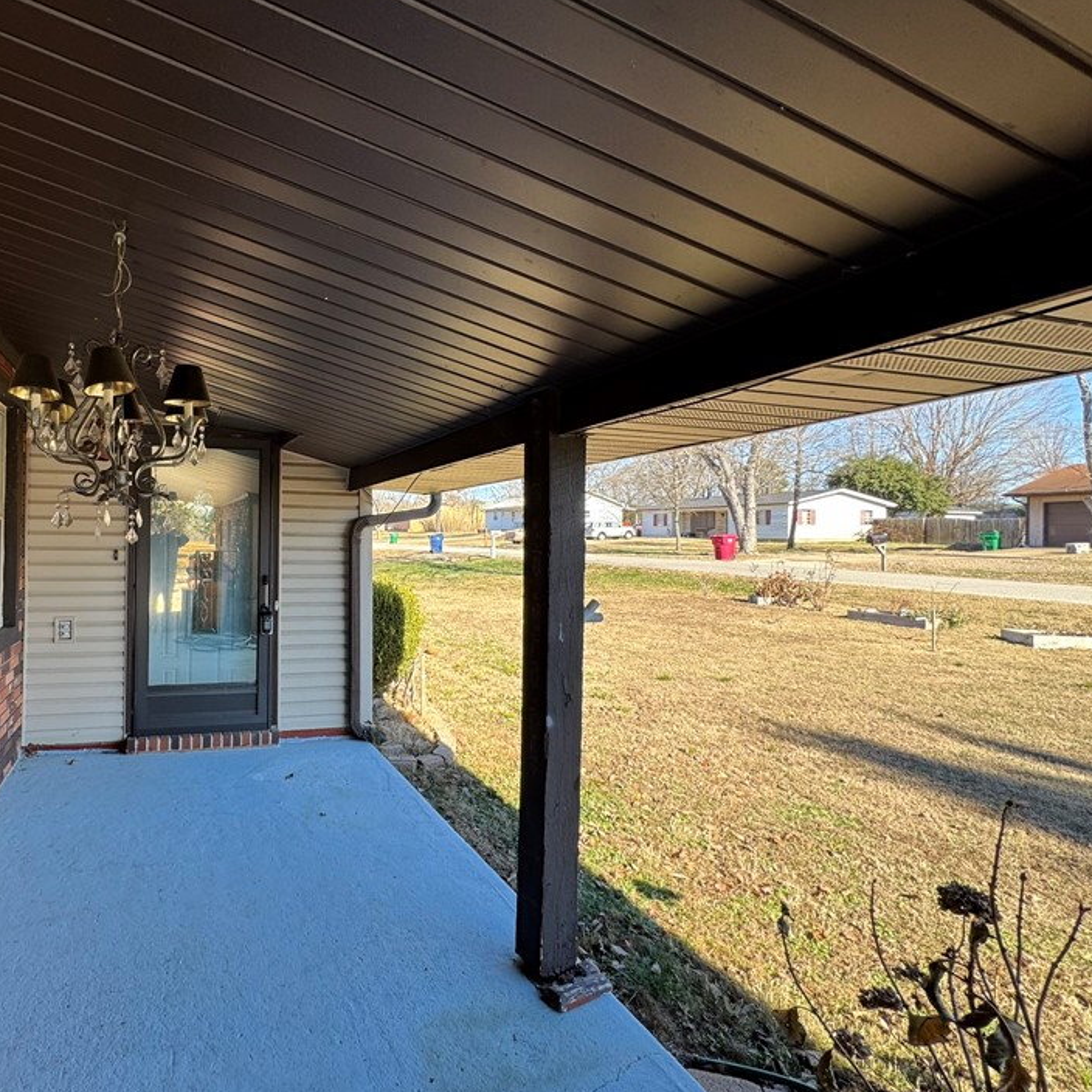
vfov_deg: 80.7
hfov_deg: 76.6
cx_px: 316
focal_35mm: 18
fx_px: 642
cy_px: 529
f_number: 2.2
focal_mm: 2.22
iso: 40
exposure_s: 1/159
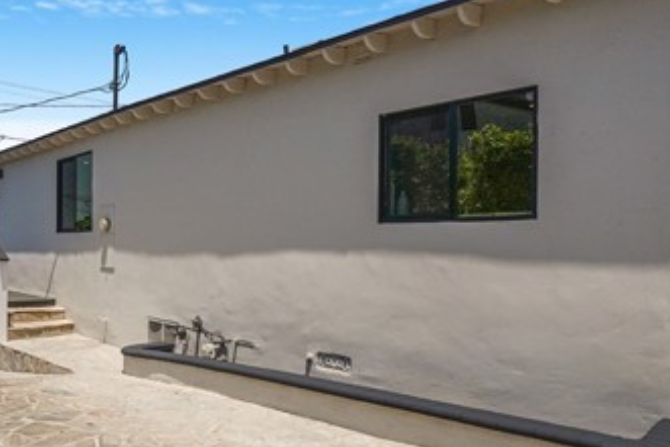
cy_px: 246
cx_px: 156
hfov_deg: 59.7
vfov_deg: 44.9
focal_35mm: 29
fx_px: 540
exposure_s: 1/2000
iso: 400
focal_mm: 10
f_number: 8
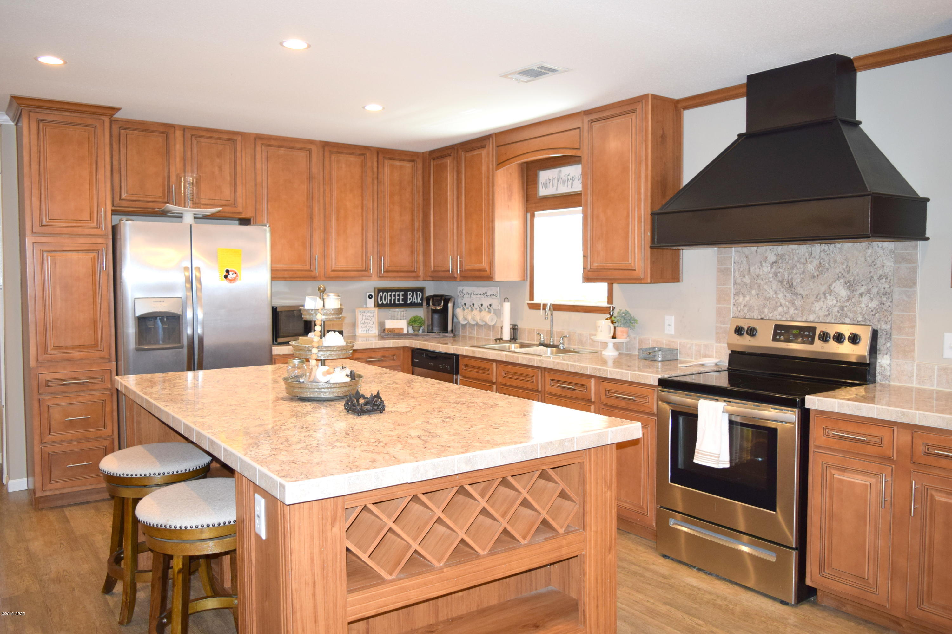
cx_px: 476
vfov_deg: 47.9
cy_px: 317
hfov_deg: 67.4
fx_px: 714
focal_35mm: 27
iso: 800
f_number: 4
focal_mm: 18
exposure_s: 1/80
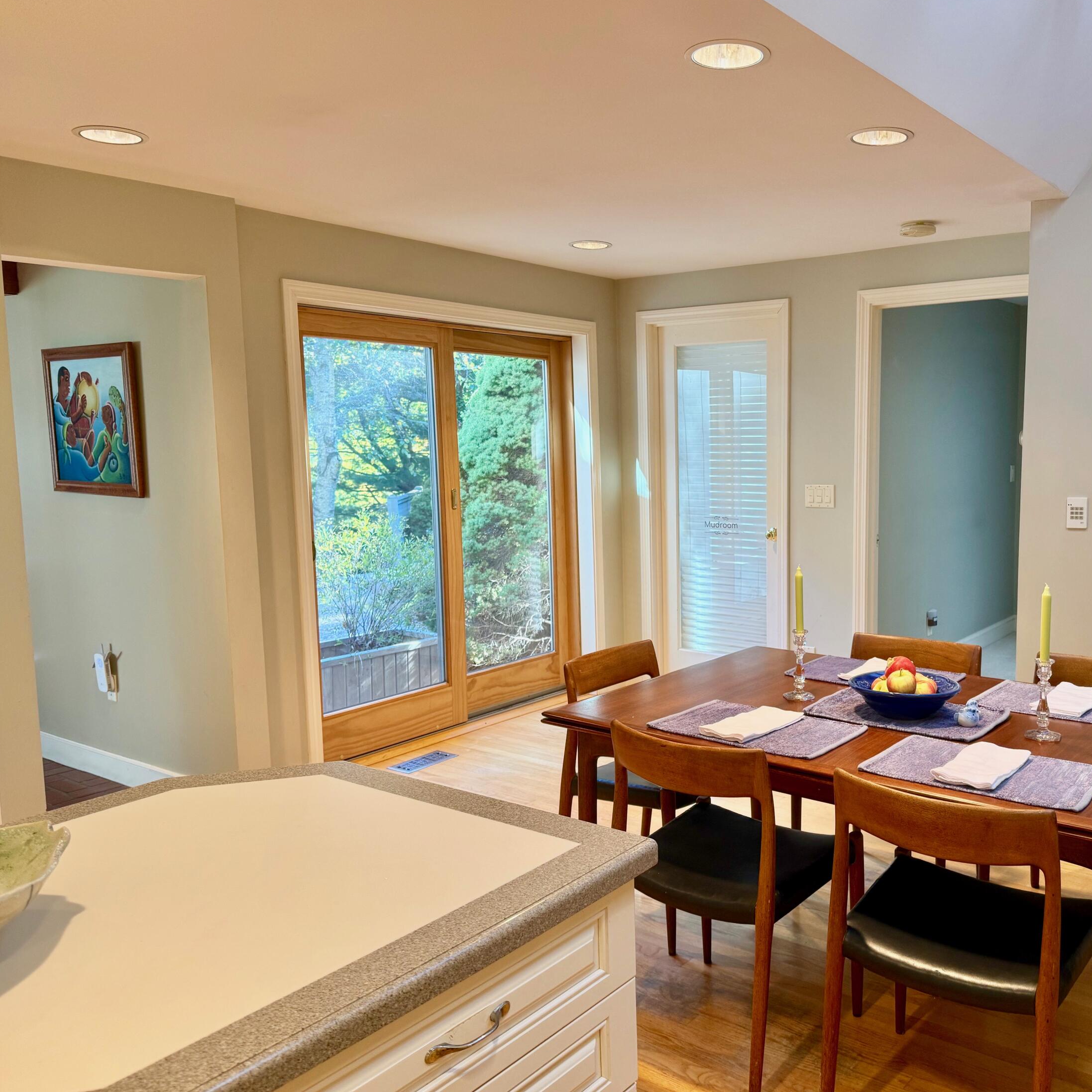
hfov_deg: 54.8
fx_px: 1035
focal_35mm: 29
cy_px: 553
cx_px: 699
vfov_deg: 55.6
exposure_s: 1/60
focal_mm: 6.76
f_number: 1.78
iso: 100
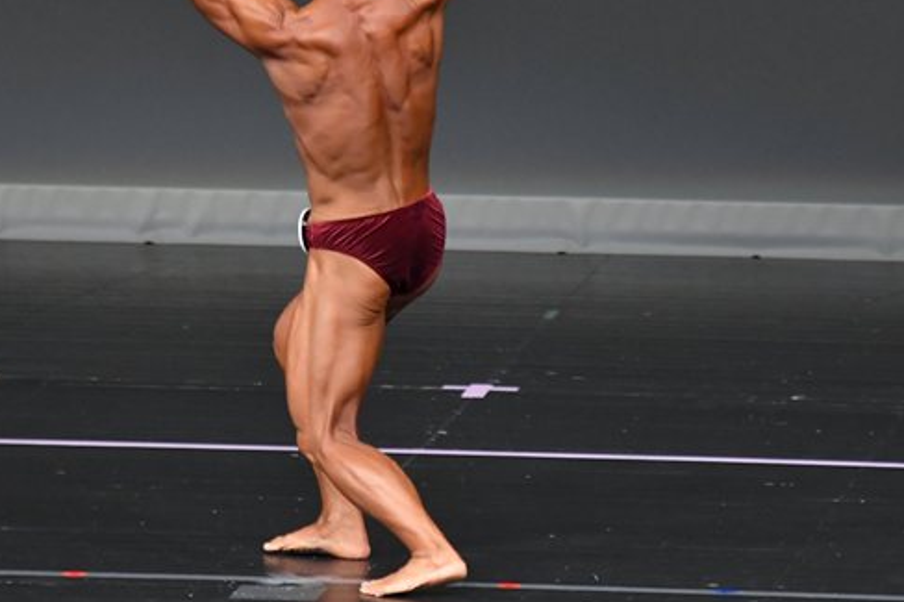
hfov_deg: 3.5
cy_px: 182
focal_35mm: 595
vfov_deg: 2.3
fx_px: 14935
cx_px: 497
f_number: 5.6
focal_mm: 250
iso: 4000
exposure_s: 1/400
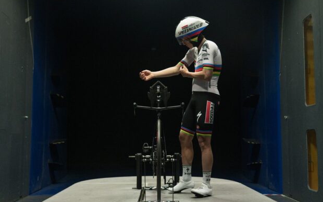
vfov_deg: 29.9
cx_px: 162
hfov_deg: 46.2
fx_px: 379
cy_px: 102
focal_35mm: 43
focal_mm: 42
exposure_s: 1/160
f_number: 4
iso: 2500
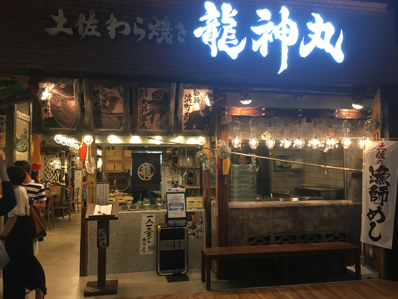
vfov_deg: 48.2
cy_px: 150
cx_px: 199
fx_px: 333
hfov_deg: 61.7
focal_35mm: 29
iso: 50
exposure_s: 1/30
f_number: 2.2
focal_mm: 4.15
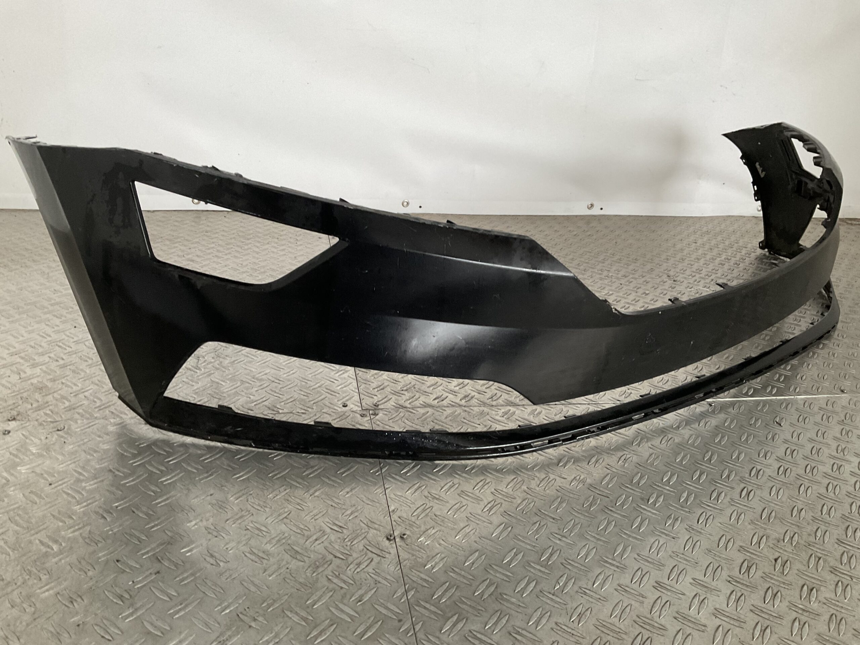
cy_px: 322
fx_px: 720
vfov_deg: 48.2
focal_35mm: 29
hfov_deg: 61.7
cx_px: 430
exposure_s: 1/50
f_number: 1.8
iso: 80
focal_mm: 3
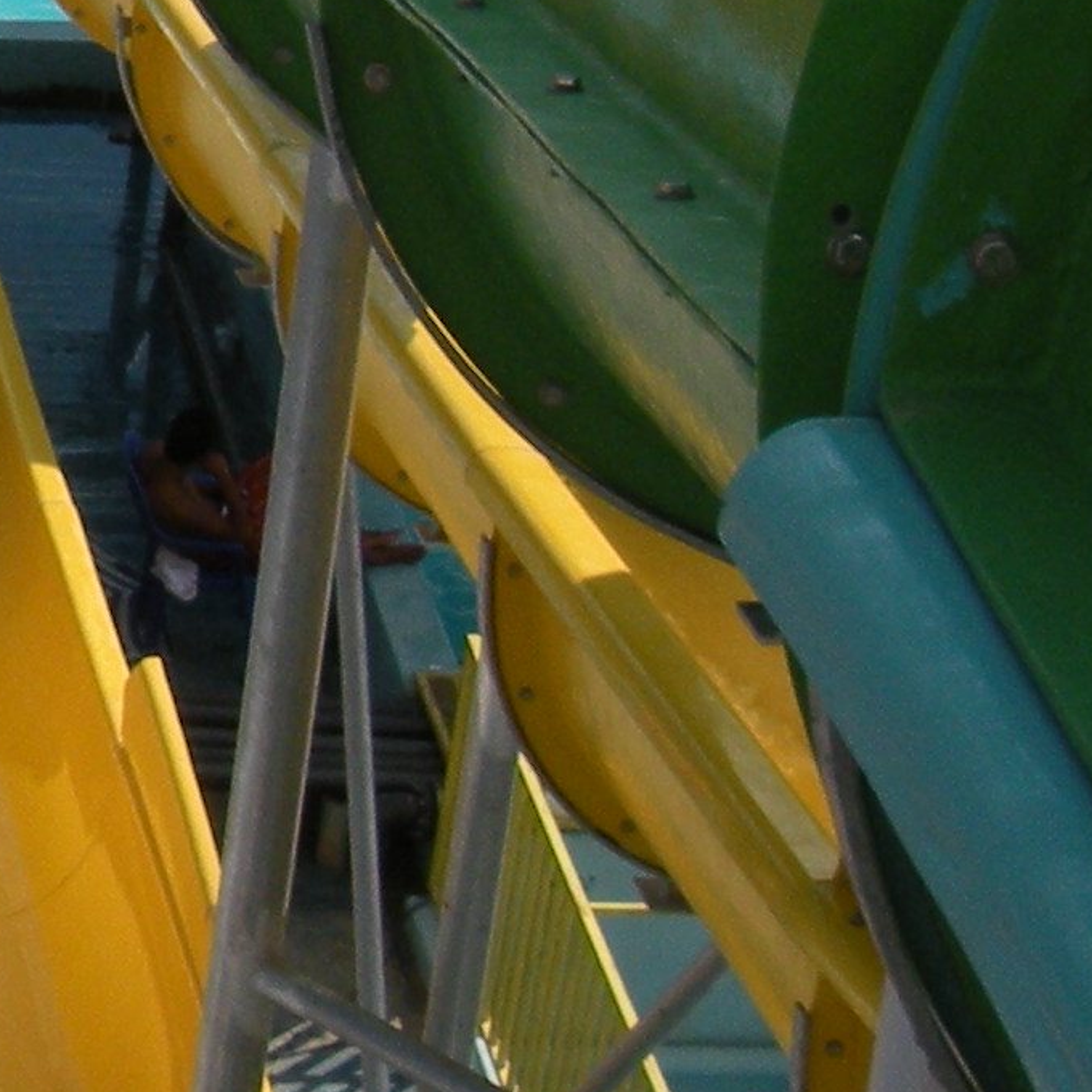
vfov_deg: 10.4
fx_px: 5925
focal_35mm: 166
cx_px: -1591
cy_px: -188
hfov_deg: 9.3
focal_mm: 5.9
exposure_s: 1/339
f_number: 6.4
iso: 64
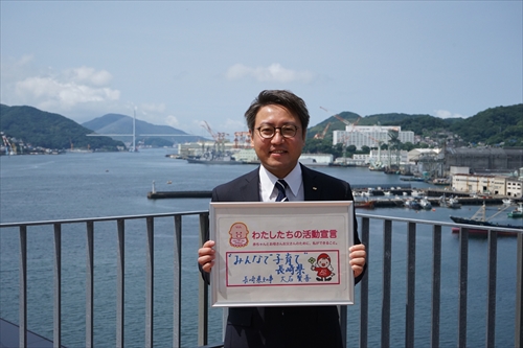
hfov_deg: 37.5
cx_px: 262
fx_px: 770
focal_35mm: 53
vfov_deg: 25.5
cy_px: 174
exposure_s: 1/4000
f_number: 11
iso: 1600
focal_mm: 53
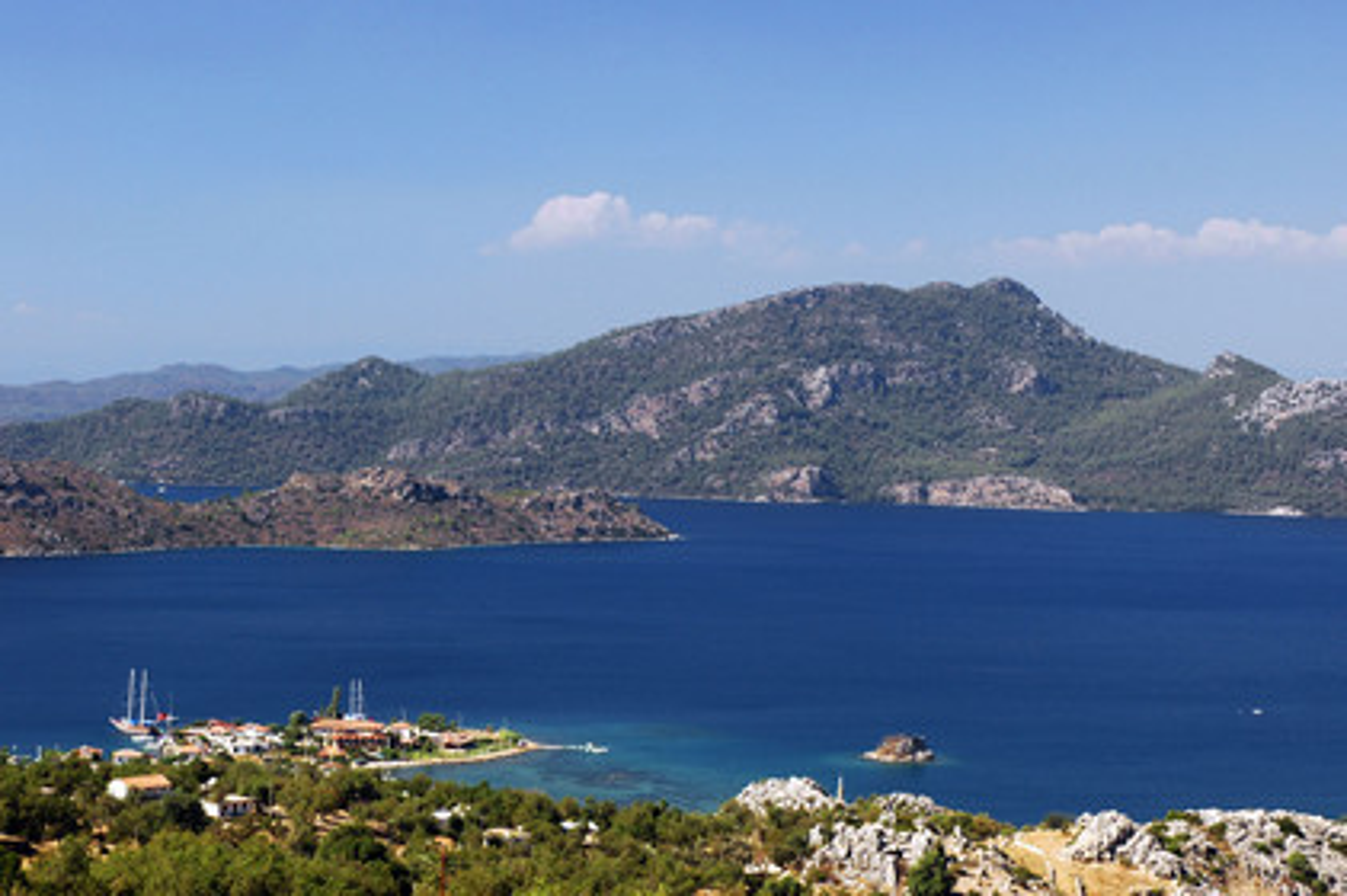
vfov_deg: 18.2
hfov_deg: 27.0
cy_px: 448
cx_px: 674
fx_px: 2804
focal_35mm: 75
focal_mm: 50
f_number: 7.1
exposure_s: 1/200
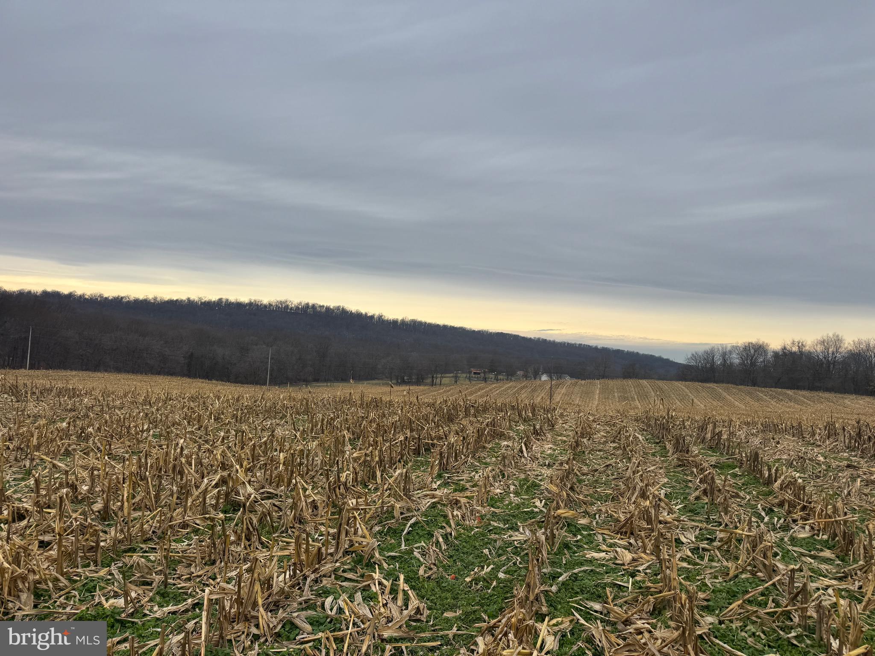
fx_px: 607
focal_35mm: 24
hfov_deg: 71.6
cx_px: 438
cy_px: 328
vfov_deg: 56.8
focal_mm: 6.76
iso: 80
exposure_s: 1/1980
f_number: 1.78
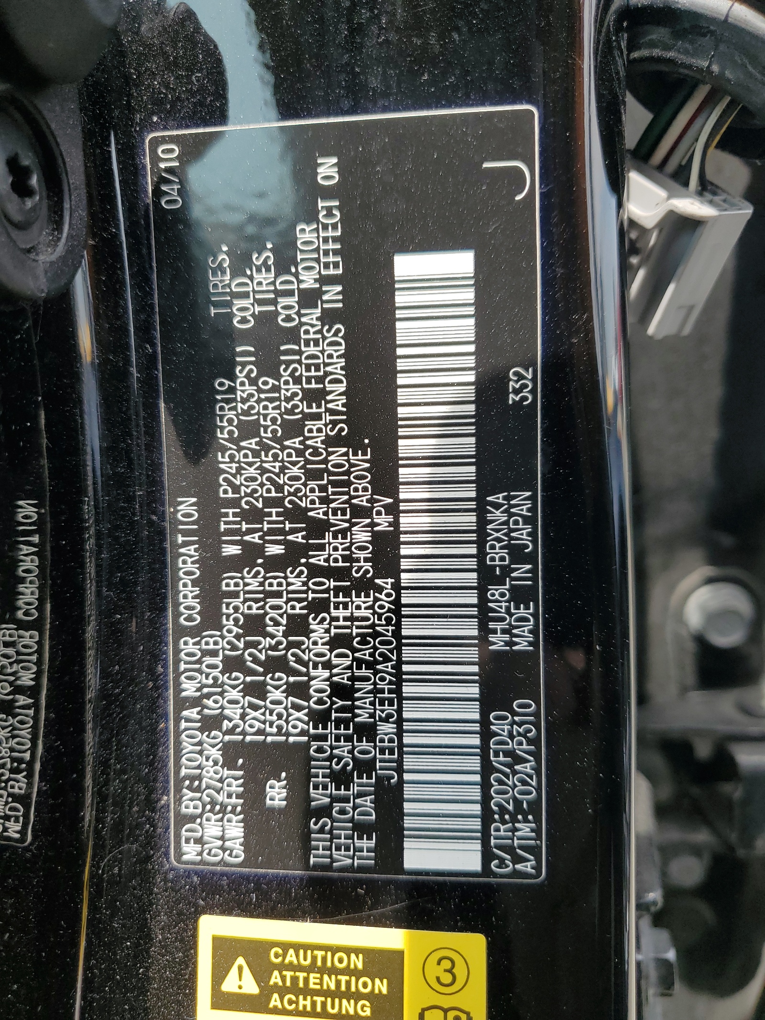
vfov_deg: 67.3
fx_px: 766
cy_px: 510
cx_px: 382
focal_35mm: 26
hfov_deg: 53.1
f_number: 1.5
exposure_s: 1/667
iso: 50
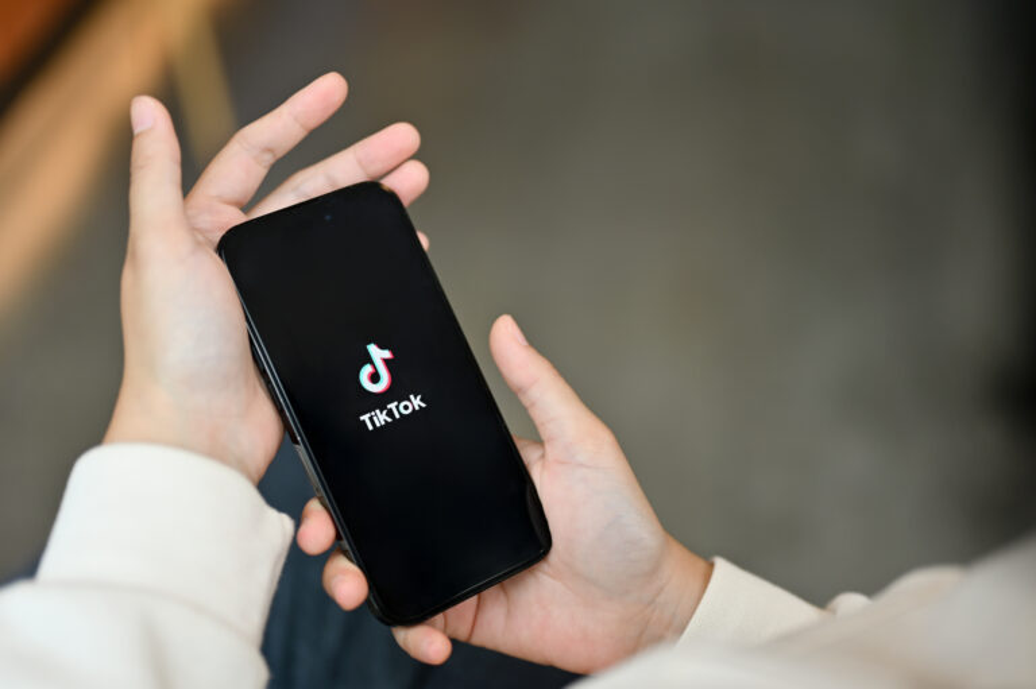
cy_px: 344
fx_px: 1438
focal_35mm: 50
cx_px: 518
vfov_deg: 27.0
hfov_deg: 39.6
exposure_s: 1/500
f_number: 1.8
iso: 100
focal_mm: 50
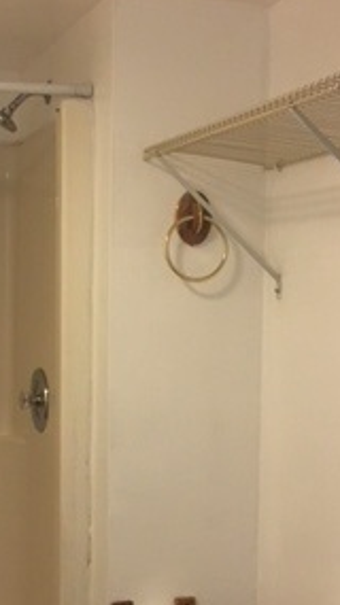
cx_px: 60
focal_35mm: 71
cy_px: 384
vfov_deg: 29.6
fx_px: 1140
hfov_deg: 16.8
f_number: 2.2
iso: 160
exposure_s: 1/30
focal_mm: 4.15
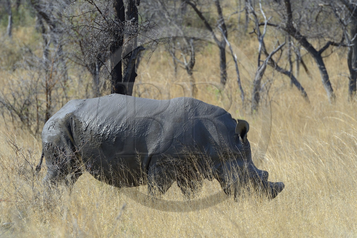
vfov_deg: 4.9
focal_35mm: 280
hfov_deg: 7.4
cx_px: 178
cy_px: 119
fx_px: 2776
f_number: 8
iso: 400
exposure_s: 1/500
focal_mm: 280
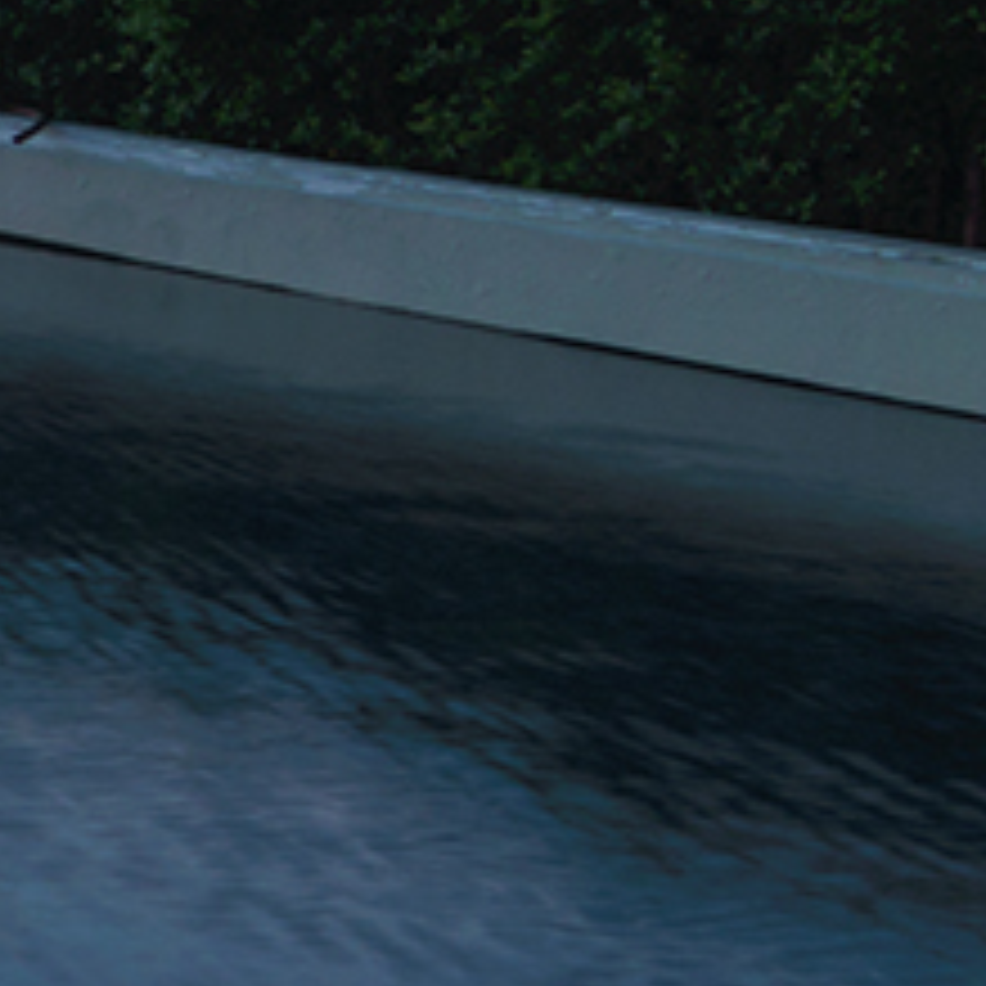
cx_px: -2976
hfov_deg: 8.1
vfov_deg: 13.1
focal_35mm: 124
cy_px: -585
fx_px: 3996
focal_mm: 16
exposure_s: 1
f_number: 8
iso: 50
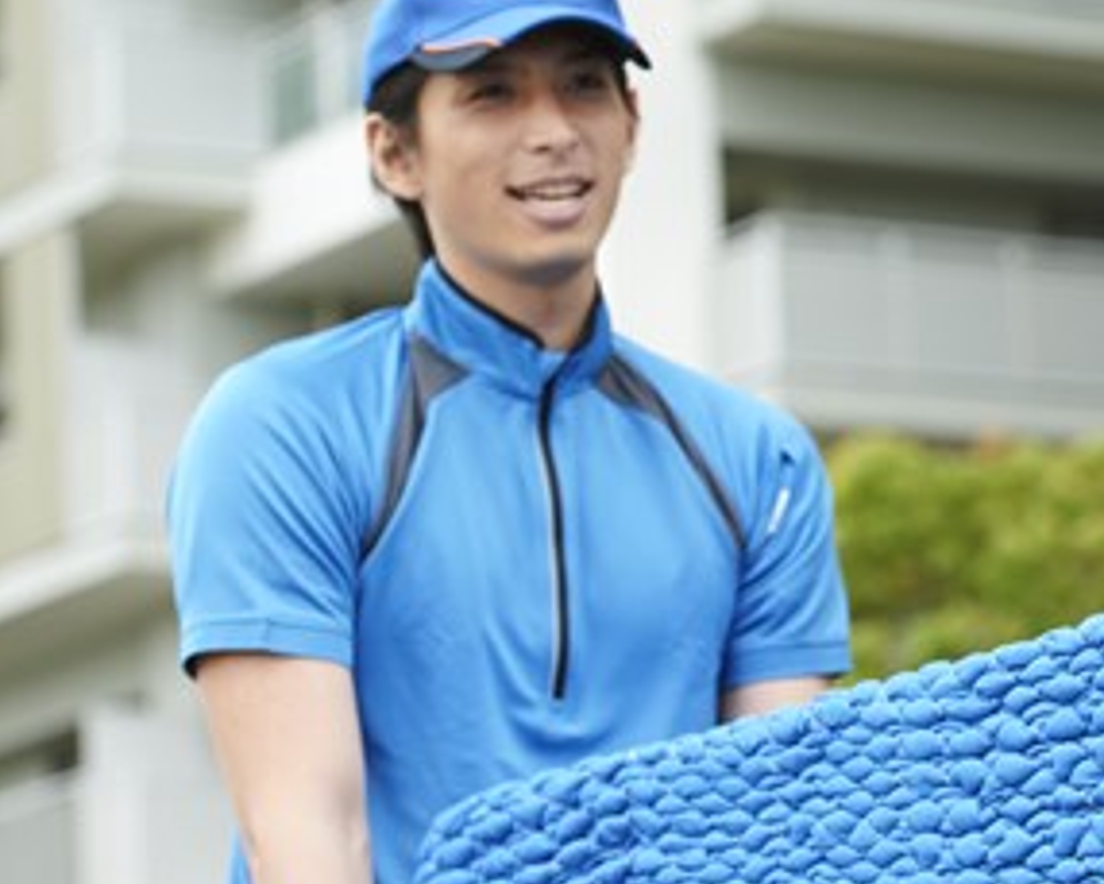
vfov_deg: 7.7
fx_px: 6570
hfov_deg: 9.5
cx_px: 1197
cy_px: 486
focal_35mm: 201
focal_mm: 85
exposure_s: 1/250
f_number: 4.5
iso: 100
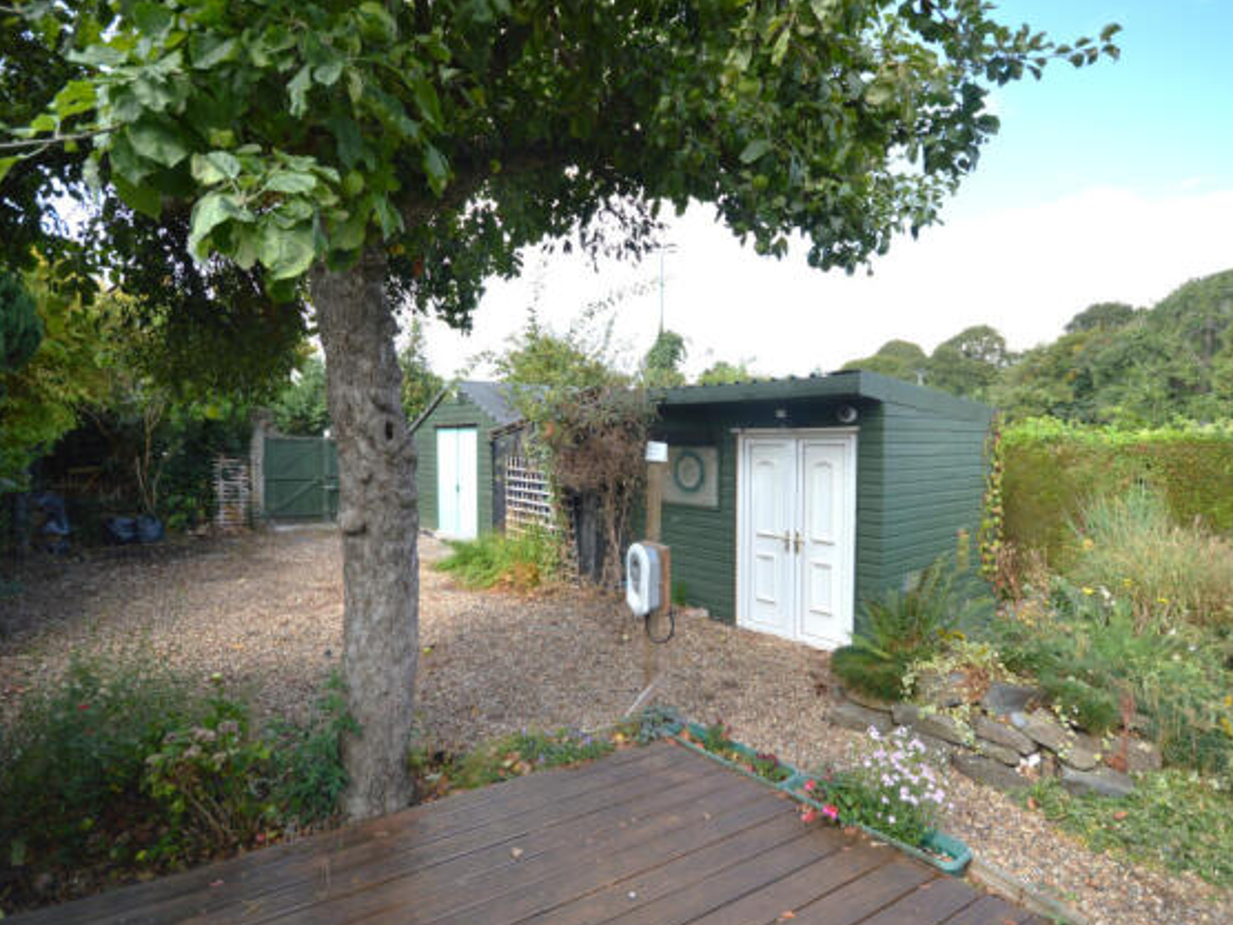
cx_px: 614
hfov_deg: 91.0
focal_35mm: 17
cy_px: 461
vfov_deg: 74.7
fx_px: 606
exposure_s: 1/160
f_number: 6.3
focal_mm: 10
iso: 100
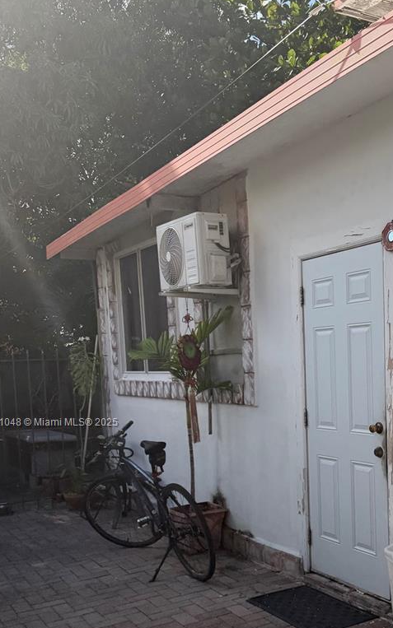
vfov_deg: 48.4
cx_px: 338
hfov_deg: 30.8
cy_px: 423
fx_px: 685
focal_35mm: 40
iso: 80
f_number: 1.78
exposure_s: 1/3953
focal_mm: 6.76
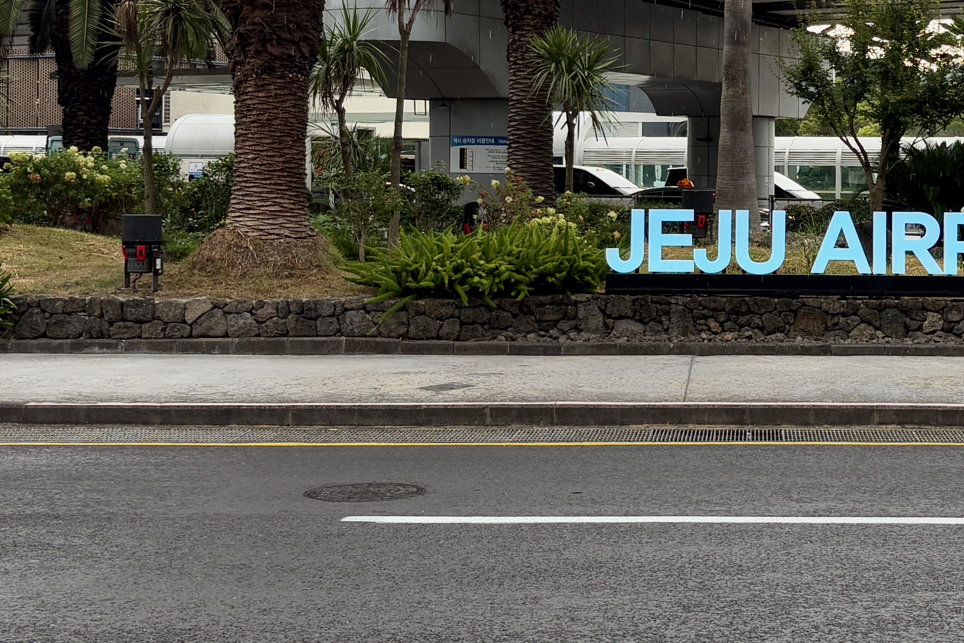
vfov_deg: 22.6
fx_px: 1580
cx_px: 892
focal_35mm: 59
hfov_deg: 32.1
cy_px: 111
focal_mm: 5.96
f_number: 1.6
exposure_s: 1/325
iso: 64
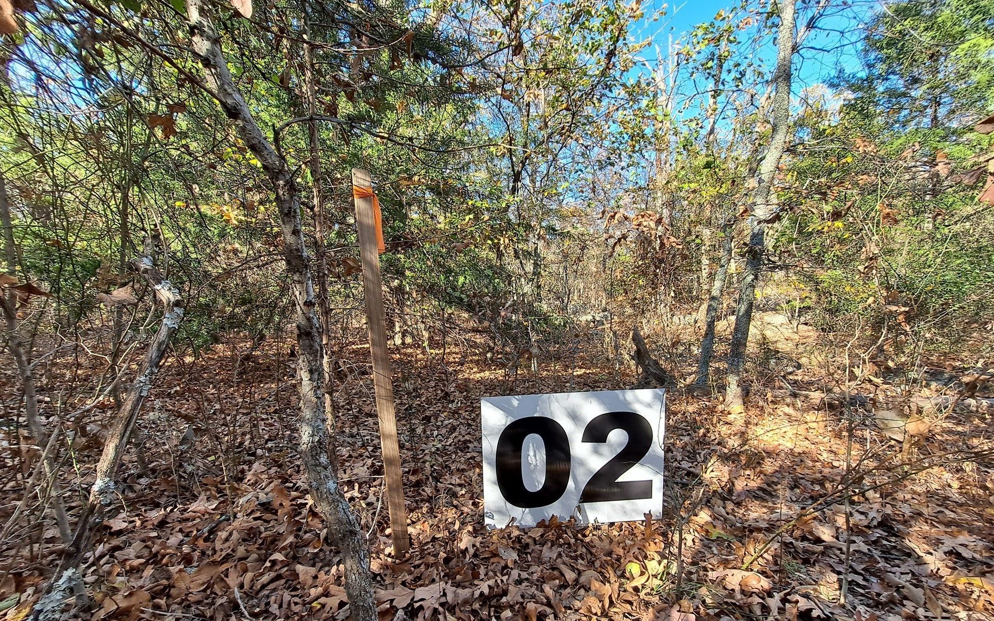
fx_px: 379
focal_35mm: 14
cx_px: 501
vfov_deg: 78.1
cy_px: 360
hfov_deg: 105.3
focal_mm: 1.74
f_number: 2.2
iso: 40
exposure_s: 1/324
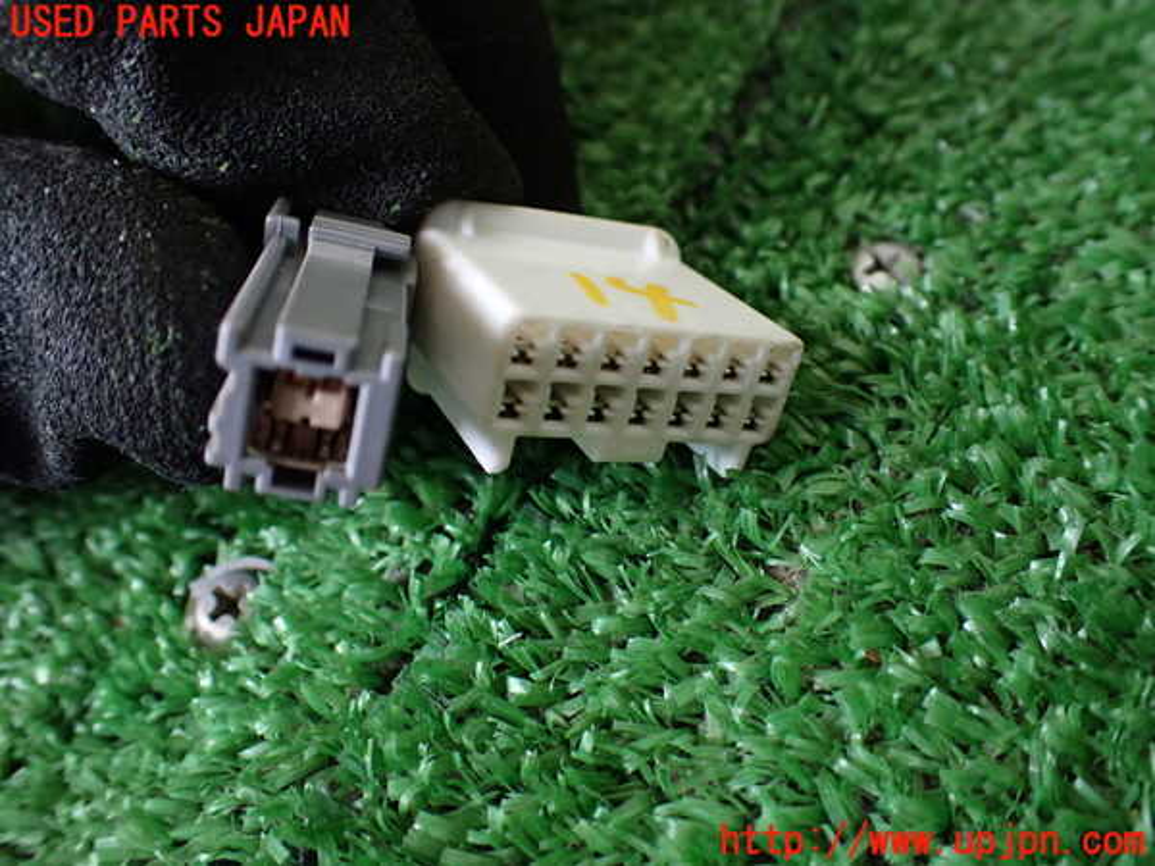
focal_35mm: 30
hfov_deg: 60.0
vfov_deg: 46.8
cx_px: 578
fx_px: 1001
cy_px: 433
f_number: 2.3
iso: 640
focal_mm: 5.4
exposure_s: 1/125
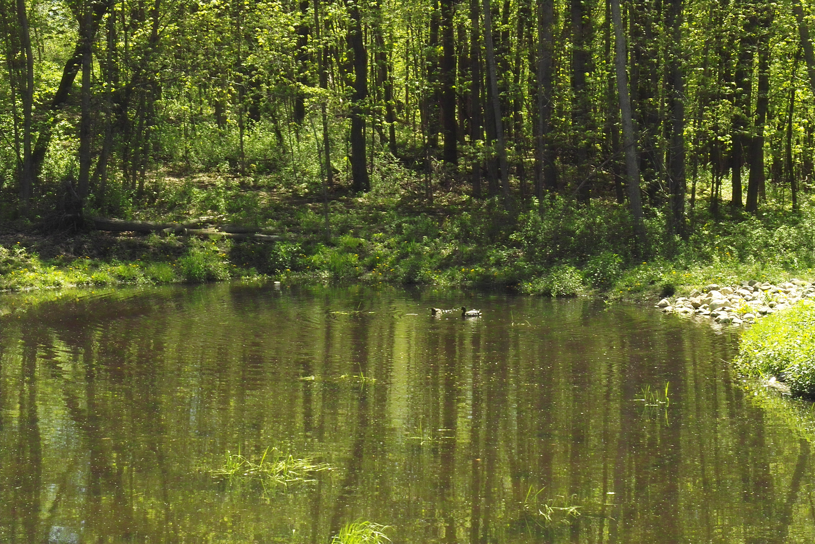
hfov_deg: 23.4
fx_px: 1969
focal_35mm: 87
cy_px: 272
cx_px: 408
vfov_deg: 15.7
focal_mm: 50
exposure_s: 1/320
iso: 400
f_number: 9
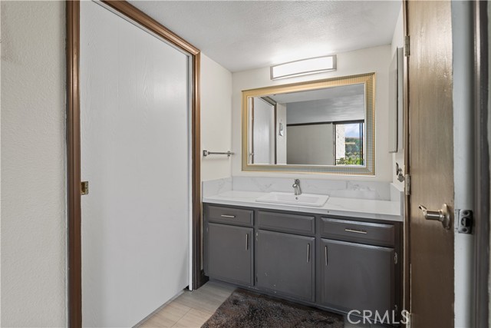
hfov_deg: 93.3
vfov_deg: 70.5
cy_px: 164
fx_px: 232
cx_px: 246
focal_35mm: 17
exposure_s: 1/2.5
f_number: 7.1
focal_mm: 17
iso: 100
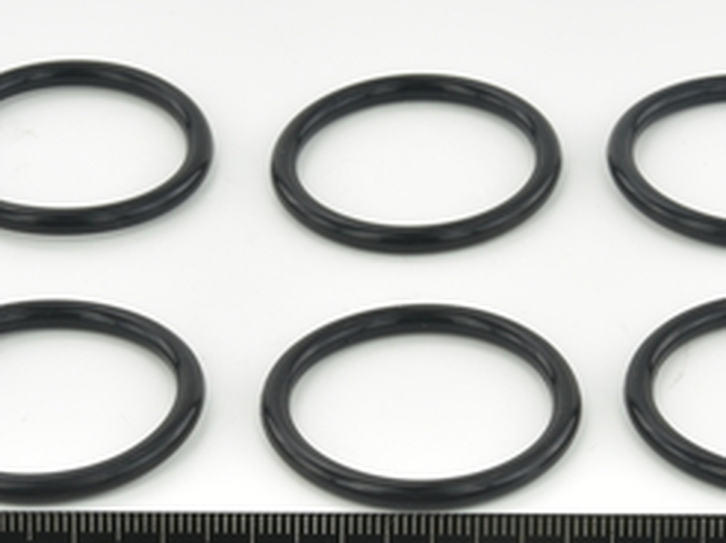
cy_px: 434
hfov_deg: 11.7
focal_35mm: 169
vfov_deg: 8.8
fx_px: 3541
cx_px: 395
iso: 64
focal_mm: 60
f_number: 29
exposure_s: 1/2.5
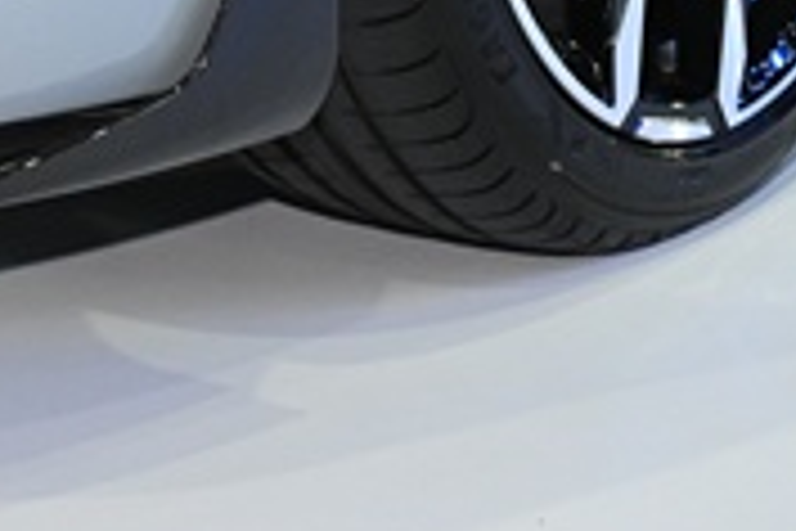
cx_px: -40
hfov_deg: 9.7
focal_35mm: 210
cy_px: -1210
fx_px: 4643
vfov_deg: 5.9
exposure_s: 1/60
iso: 1000
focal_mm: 31
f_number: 4
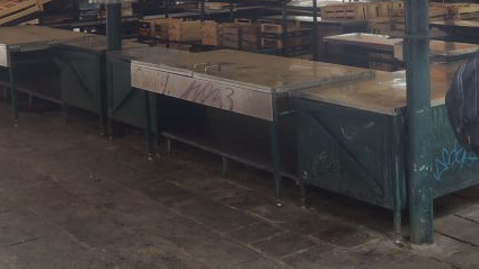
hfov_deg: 33.3
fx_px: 800
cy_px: -45
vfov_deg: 18.2
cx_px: 267
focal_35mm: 63
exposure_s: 1/80
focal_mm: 4.3
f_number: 2.8
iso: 100
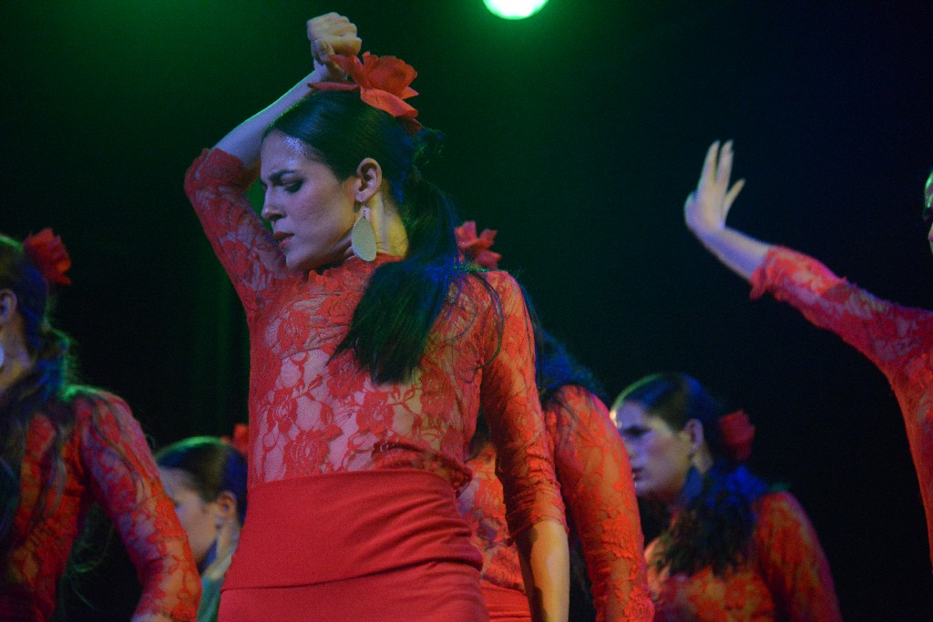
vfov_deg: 14.9
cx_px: 466
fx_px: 2385
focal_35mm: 92
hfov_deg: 22.1
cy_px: 311
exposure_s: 1/160
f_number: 4
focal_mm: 92
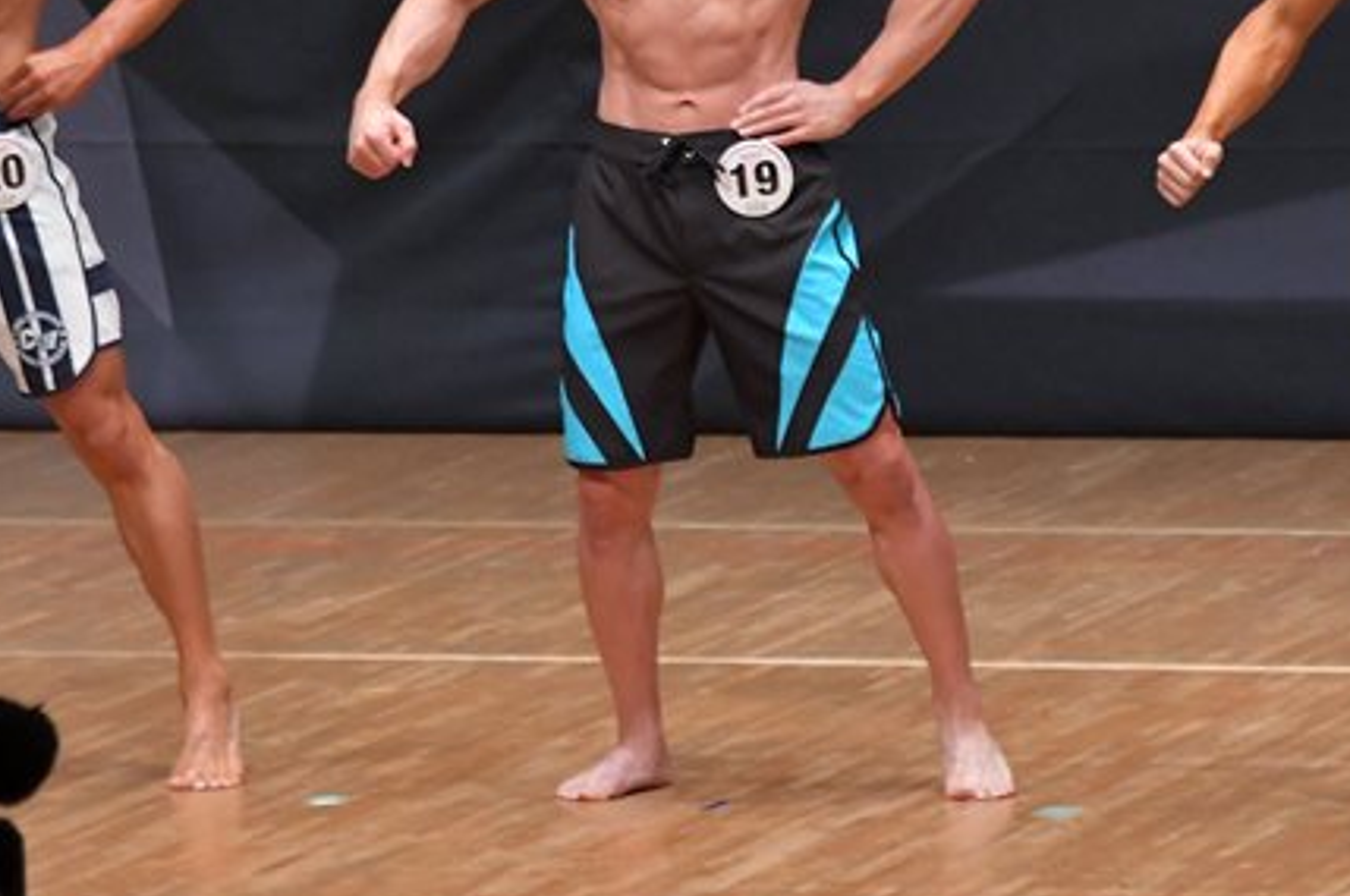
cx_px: 791
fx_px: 18279
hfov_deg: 4.2
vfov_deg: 2.8
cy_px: 195
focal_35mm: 488
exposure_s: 1/400
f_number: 5.6
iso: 6400
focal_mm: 180
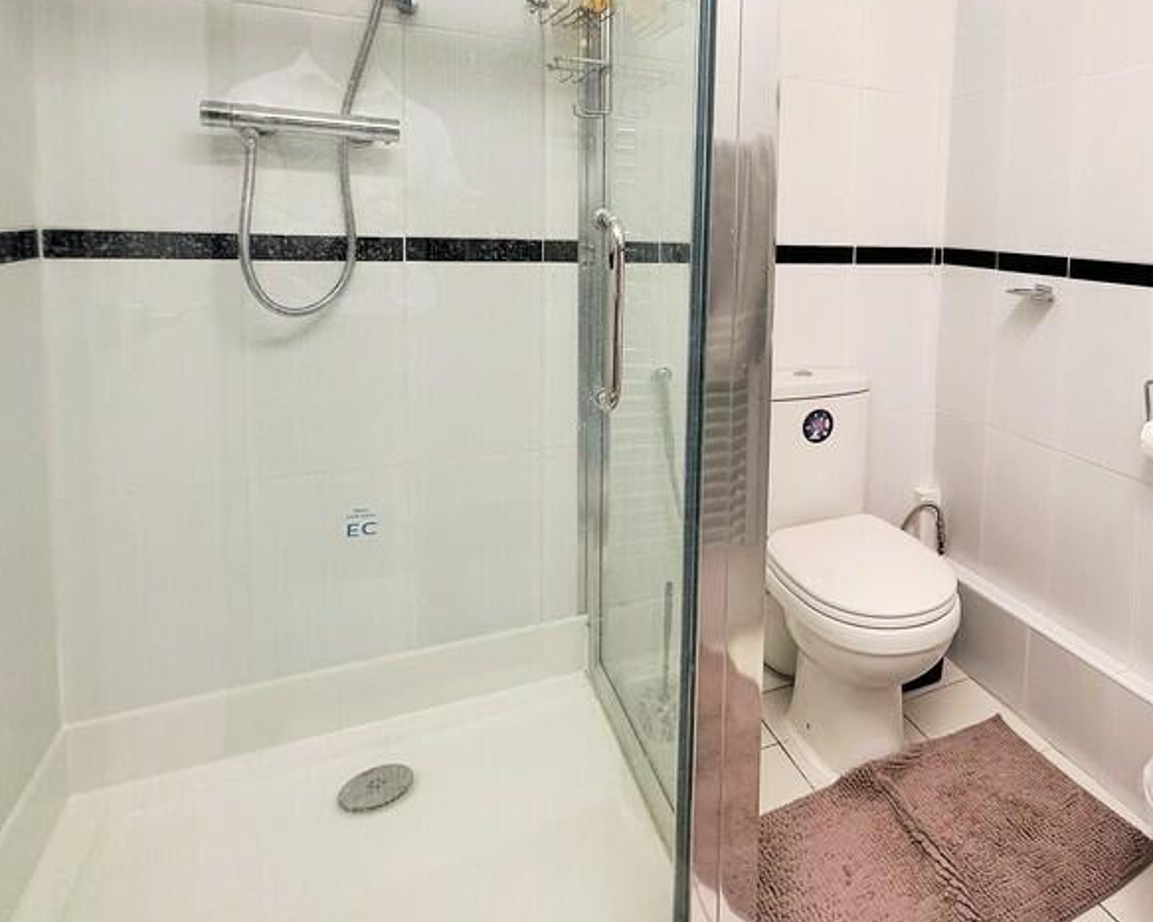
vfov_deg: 57.2
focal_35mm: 24
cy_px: 293
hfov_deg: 65.3
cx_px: 888
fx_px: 819
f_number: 2.2
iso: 160
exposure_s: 1/100
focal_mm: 2.22
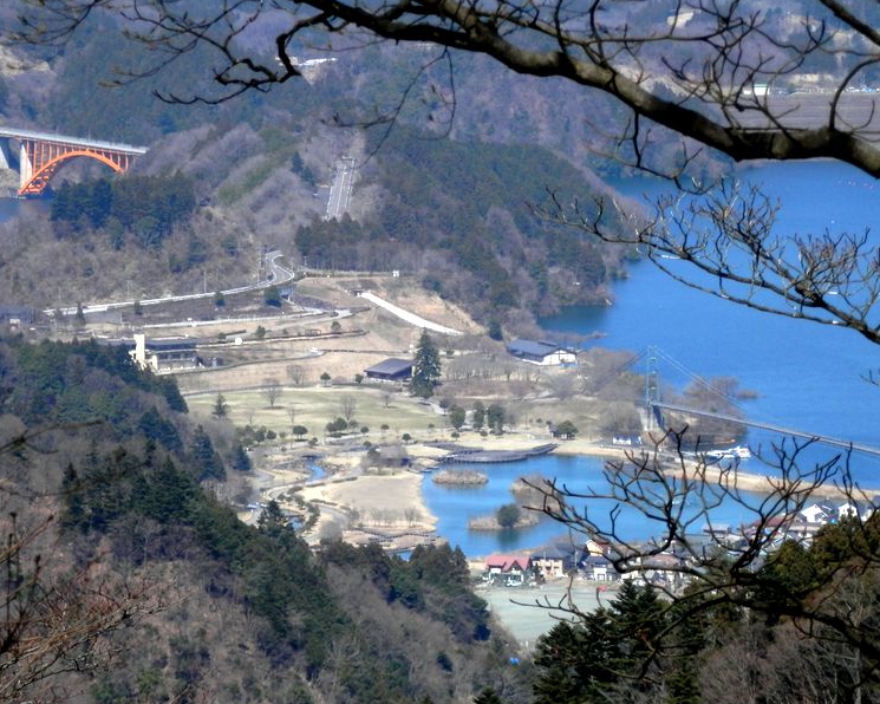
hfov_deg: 7.4
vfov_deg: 6.0
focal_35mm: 260
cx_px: 445
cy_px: 352
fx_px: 6772
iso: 80
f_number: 6.2
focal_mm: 44.4
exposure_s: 1/500
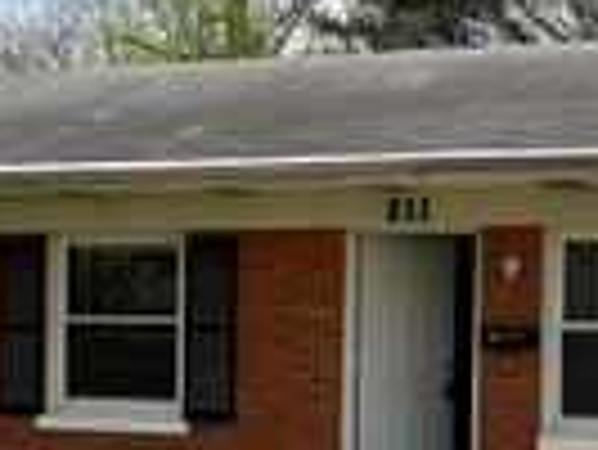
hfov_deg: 21.6
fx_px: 1556
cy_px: 322
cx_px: 175
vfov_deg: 16.4
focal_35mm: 90
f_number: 1.78
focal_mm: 6.76
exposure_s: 1/4405
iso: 80
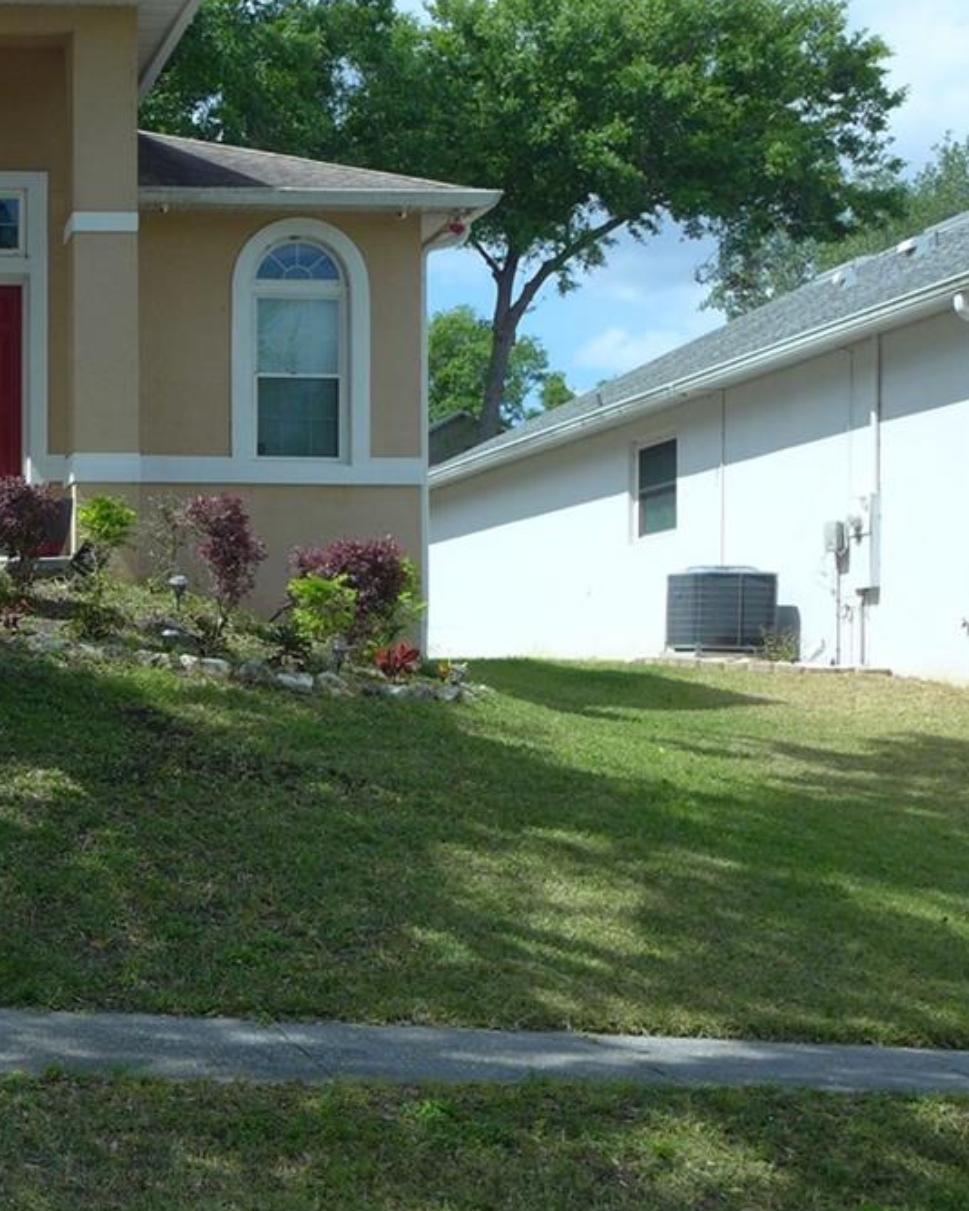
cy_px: 717
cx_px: -240
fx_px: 1935
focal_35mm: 54
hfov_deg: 24.9
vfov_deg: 34.6
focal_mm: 4.7
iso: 80
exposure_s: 1/160
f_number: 2.8
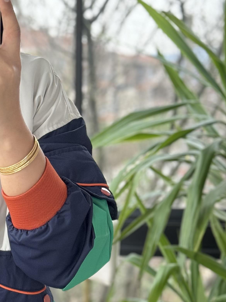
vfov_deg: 15.8
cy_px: 213
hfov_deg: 11.8
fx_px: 1079
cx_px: -20
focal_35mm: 124
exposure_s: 1/88
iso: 100
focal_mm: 6.86
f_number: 1.78
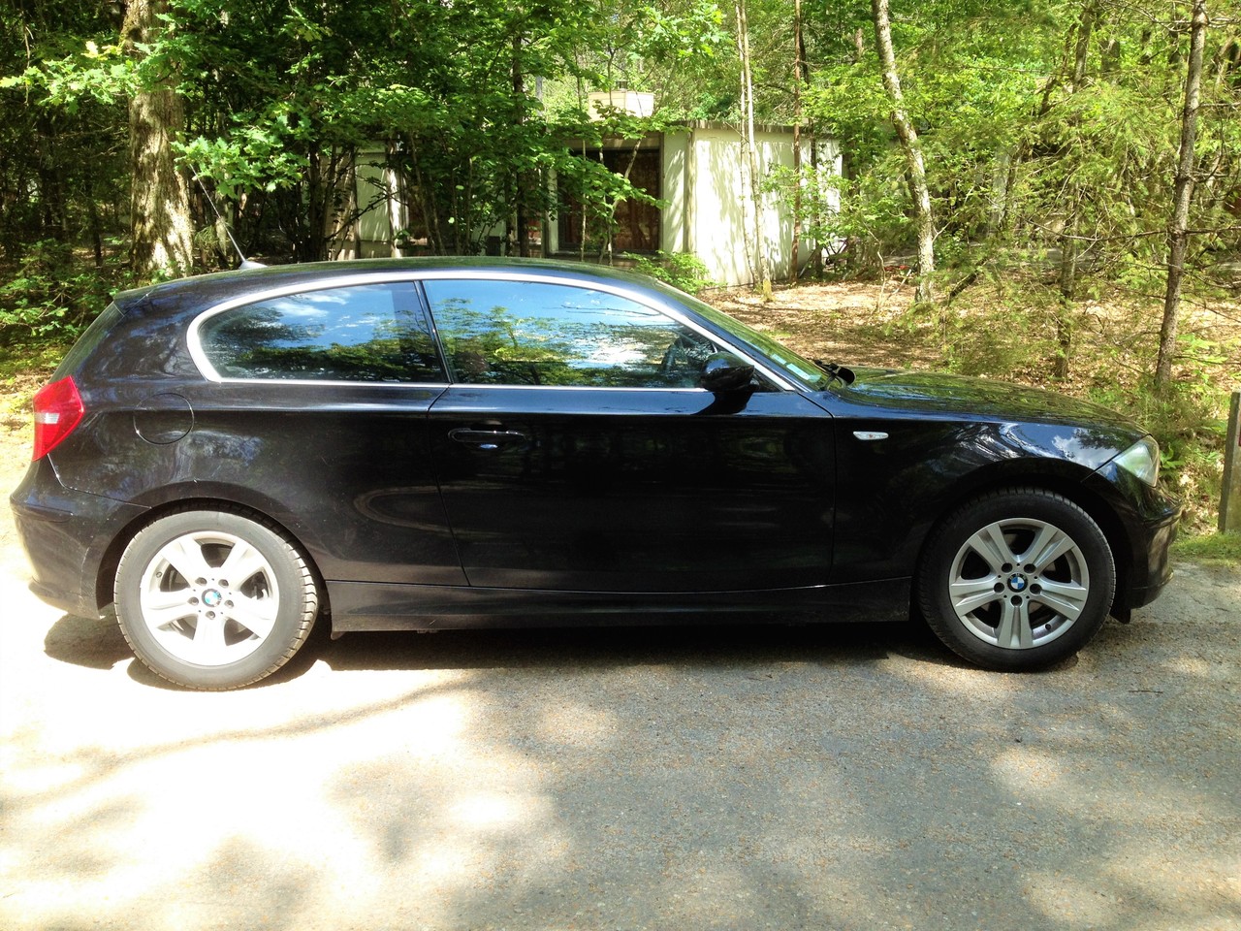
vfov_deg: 40.7
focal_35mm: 35
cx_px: 620
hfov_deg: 52.6
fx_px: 1255
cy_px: 466
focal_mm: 4.28
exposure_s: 1/294
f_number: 2.4
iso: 50
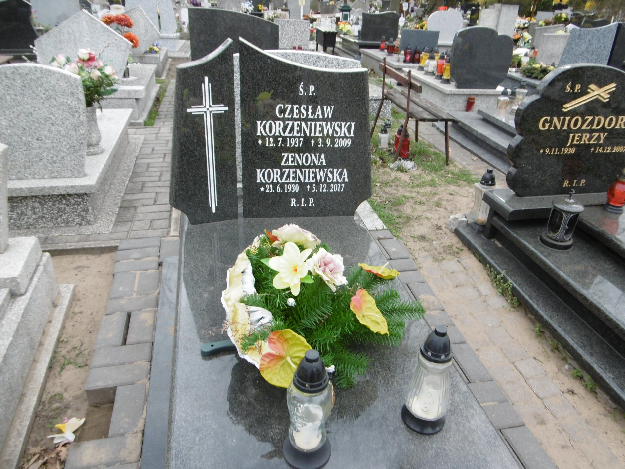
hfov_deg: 67.2
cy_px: 223
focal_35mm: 26
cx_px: 331
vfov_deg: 53.1
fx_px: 469
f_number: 3.1
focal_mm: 4.3
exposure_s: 1/250
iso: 100
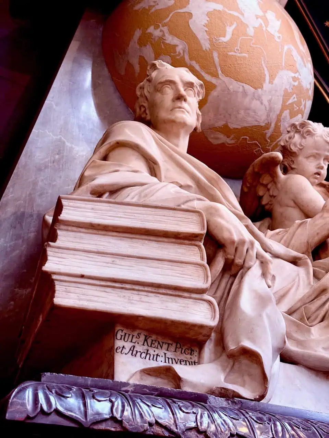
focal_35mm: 48
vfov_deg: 39.7
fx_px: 608
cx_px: 164
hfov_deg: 30.3
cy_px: 219
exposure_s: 1/41
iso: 250
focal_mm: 6.8
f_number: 1.8
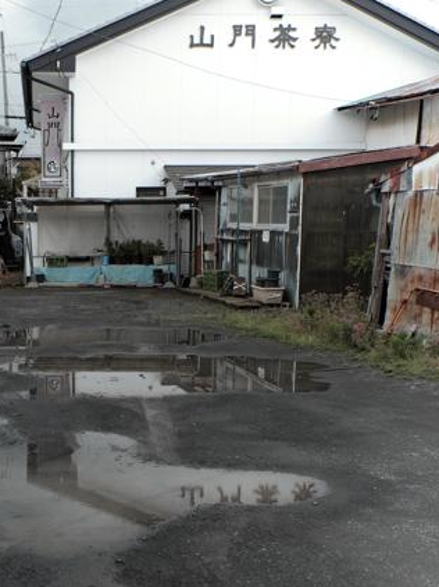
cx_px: 81
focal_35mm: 56
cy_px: 441
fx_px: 948
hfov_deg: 25.6
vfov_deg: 33.7
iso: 200
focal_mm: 16
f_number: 2.8
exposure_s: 1/1600
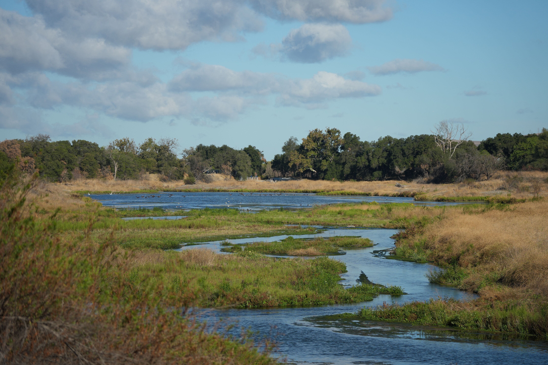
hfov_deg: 14.9
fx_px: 2101
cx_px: 274
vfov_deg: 9.9
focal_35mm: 138
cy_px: 182
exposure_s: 1/2500
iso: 400
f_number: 5.6
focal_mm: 138
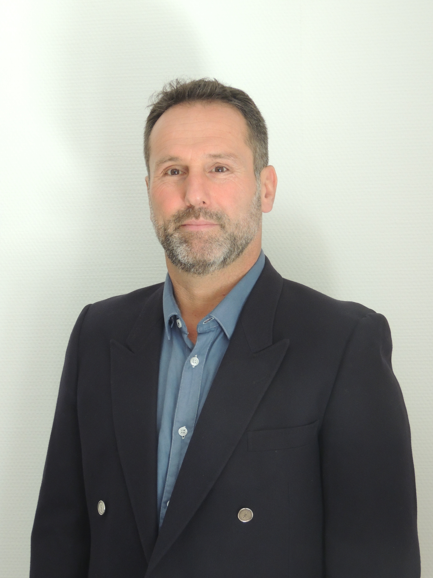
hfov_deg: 19.6
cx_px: 216
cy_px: 289
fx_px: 1251
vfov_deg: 26.0
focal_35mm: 75
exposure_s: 1/25
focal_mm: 13.3
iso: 500
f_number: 3.9
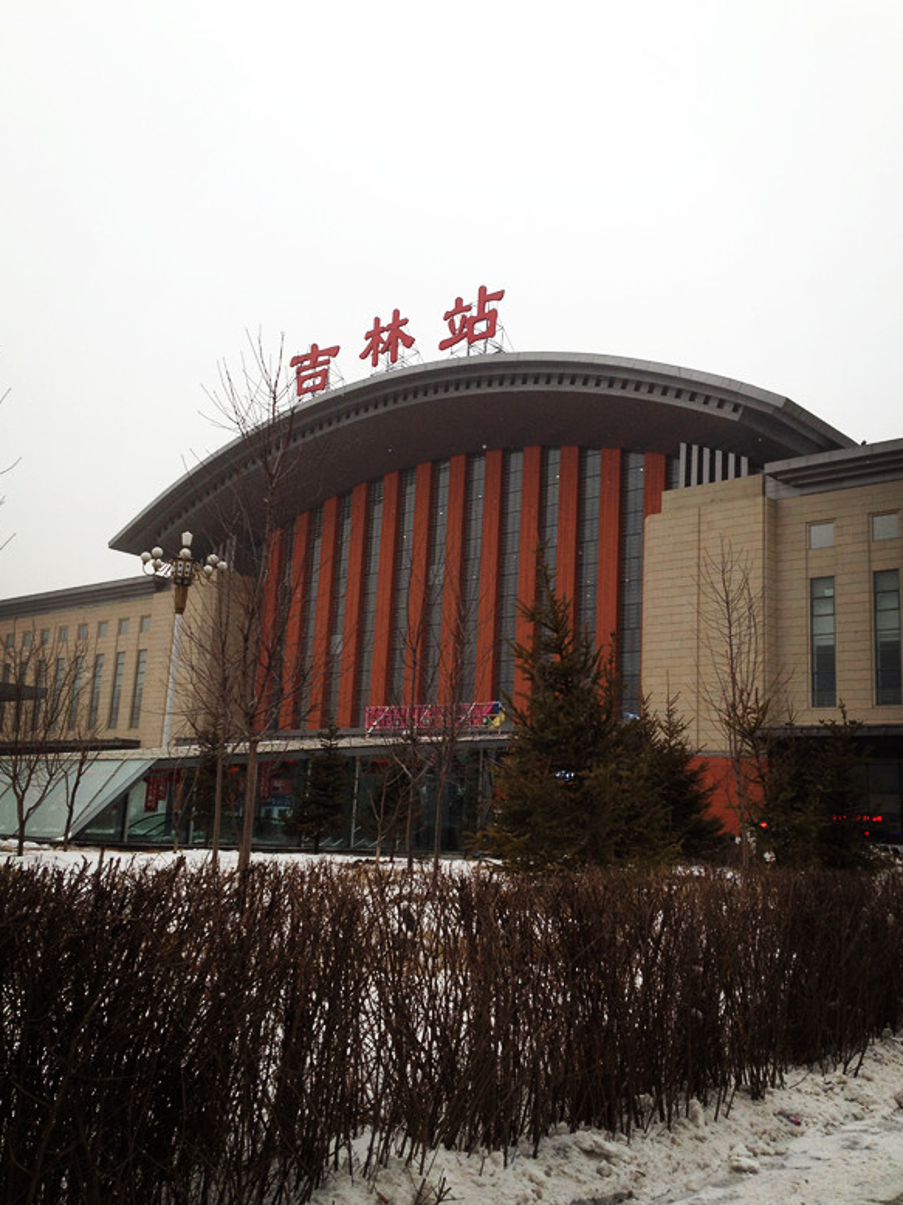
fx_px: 1253
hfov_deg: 39.6
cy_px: 592
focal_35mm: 36
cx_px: 443
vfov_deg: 51.4
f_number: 2.4
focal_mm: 4.28
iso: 50
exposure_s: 1/254
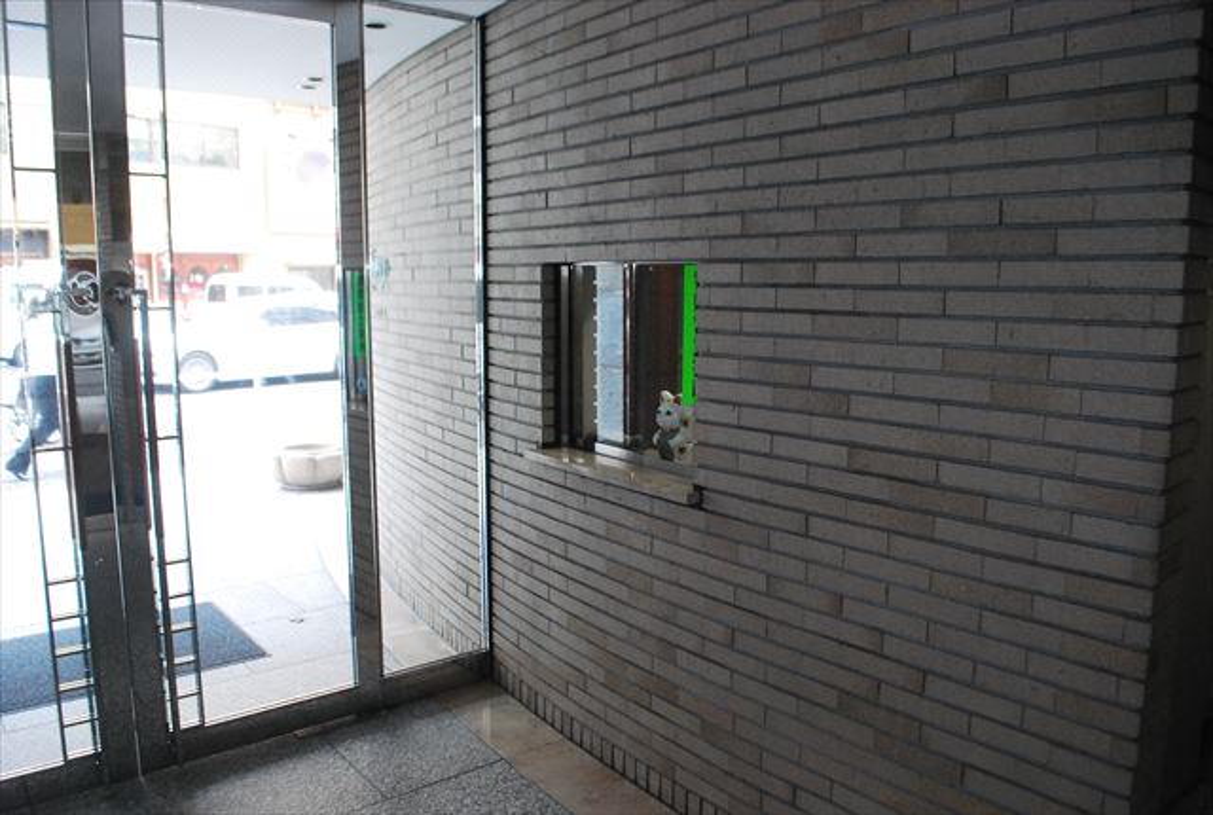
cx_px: 606
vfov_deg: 48.2
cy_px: 408
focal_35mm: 27
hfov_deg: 67.3
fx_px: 912
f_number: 5
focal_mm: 18
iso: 1600
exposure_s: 1/80
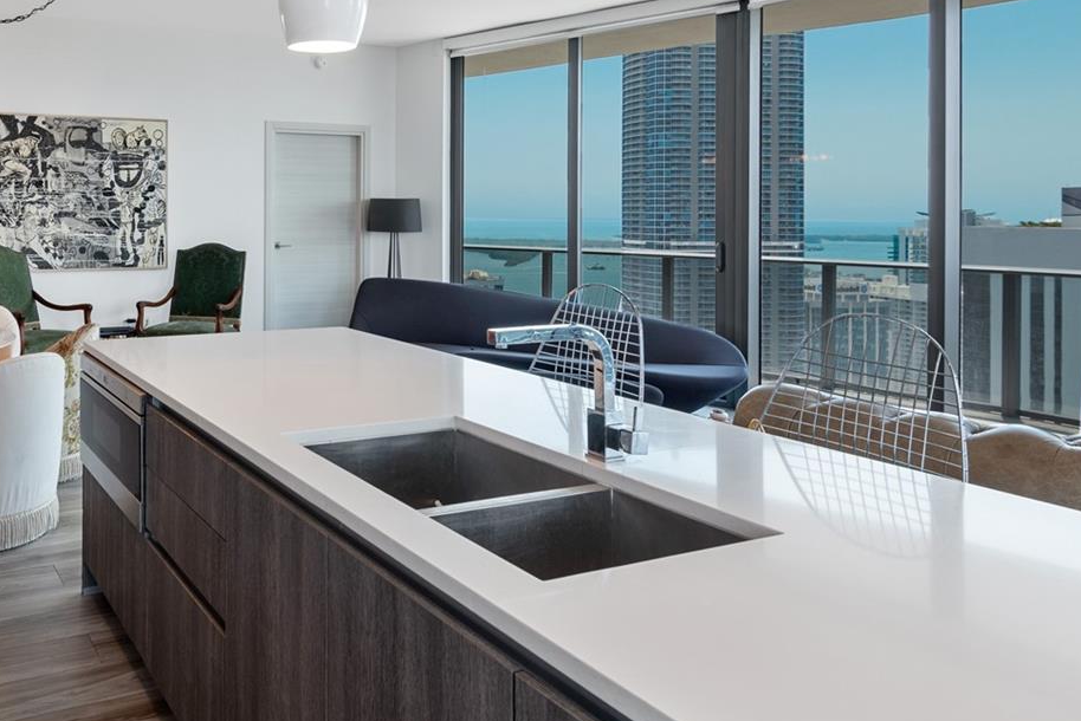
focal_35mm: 28
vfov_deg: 45.4
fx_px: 841
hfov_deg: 60.4
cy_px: 215
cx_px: 224
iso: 250
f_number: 8
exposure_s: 1/20
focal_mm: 16
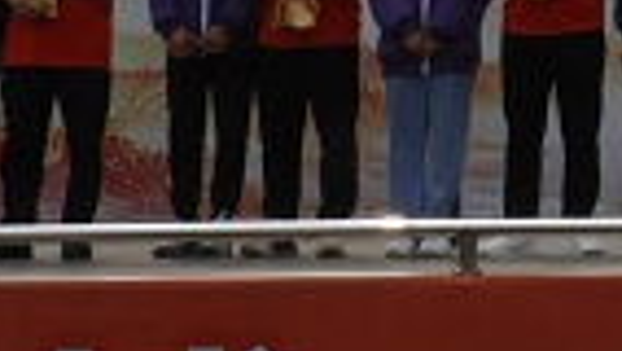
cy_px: -290
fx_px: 2277
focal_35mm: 138
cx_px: 1069
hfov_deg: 14.0
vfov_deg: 8.5
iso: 100
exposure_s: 1/320
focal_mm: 5.4
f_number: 8
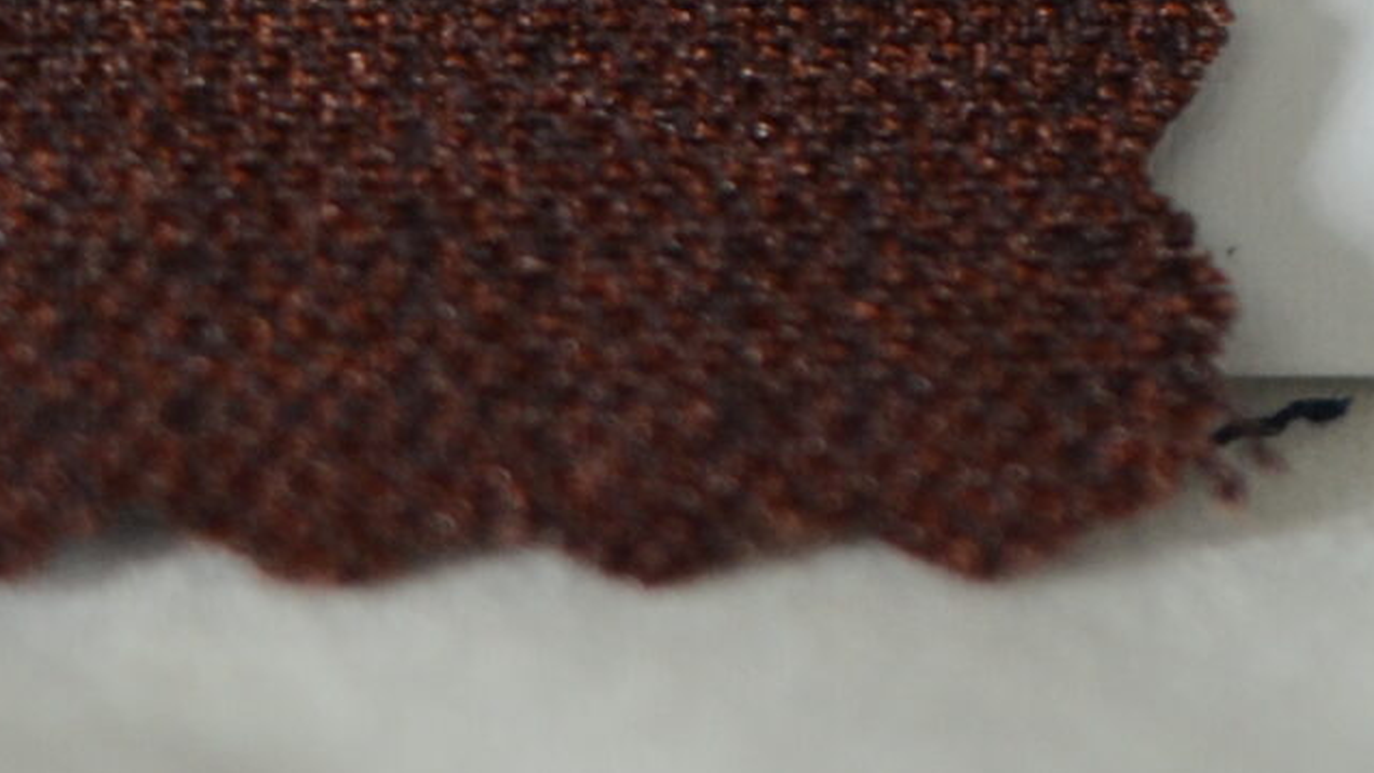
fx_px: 20697
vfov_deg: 2.1
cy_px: -1045
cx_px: -261
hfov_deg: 3.8
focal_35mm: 568
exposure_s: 1/125
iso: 800
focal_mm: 90
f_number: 3.5
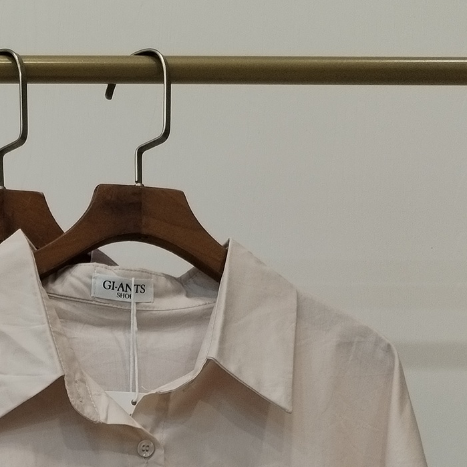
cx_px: -62
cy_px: 753
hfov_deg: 18.9
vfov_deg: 17.3
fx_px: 1343
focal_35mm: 88
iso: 182
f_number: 1.8
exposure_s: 1/50
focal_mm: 4.75
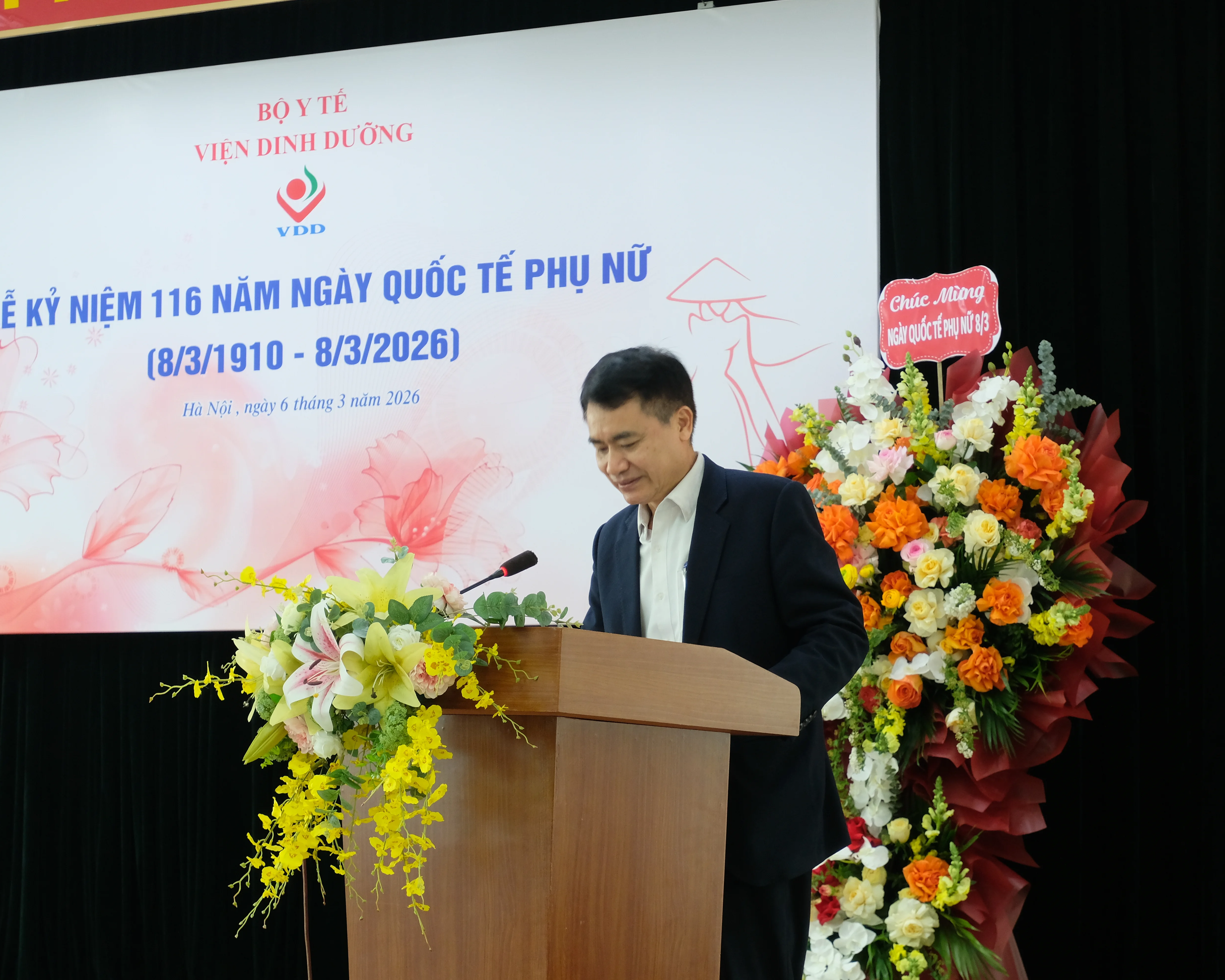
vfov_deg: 19.9
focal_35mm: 77
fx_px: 2792
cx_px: 623
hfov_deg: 24.8
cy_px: 491
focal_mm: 45
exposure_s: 1/30
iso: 1250
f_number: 5.6
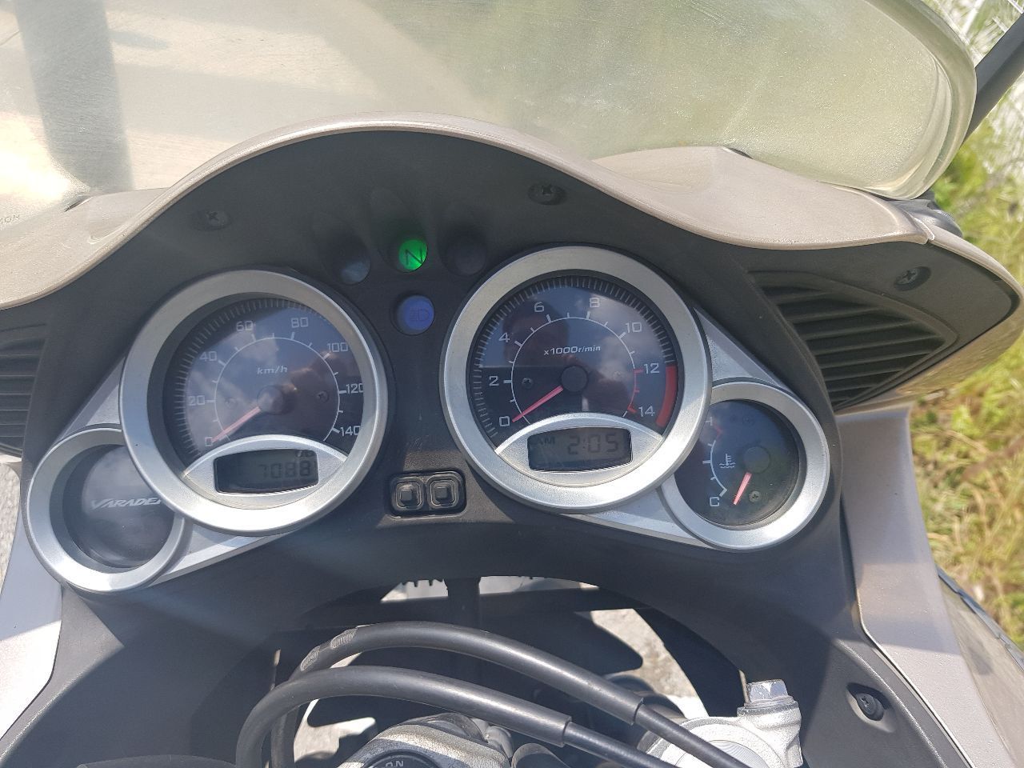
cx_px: 512
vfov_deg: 53.1
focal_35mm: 26
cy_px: 384
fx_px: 769
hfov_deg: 67.3
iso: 40
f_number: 1.7
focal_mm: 4.2
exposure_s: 1/1228
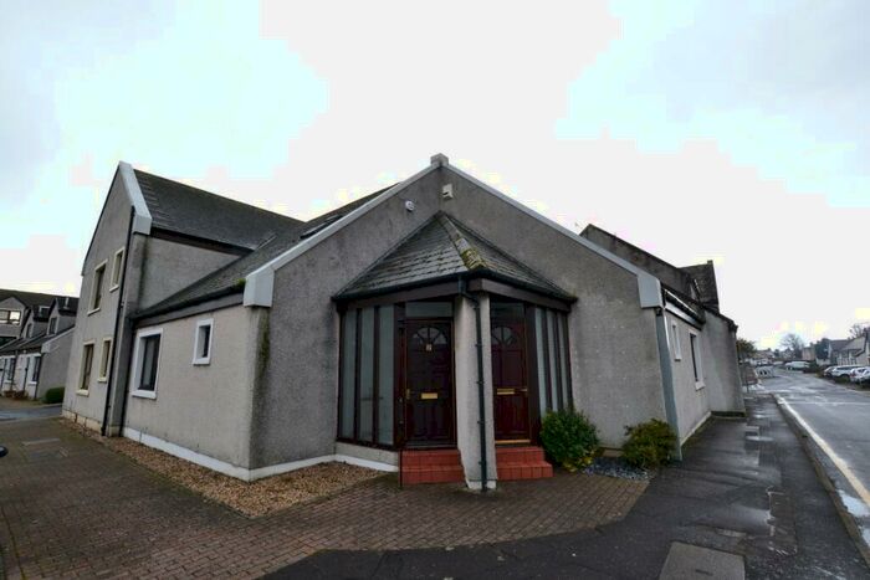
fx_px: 363
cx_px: 435
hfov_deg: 100.4
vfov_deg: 77.4
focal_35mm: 15
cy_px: 290
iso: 400
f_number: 8
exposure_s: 1/80
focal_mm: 10
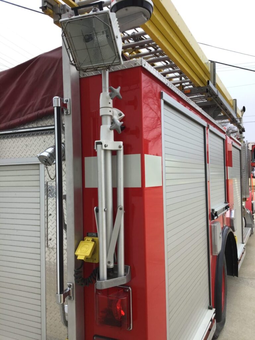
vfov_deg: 58.4
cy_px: 170
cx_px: 128
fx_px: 304
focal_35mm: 31
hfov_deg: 45.4
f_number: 2.4
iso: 25
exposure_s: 1/127
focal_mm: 3.3
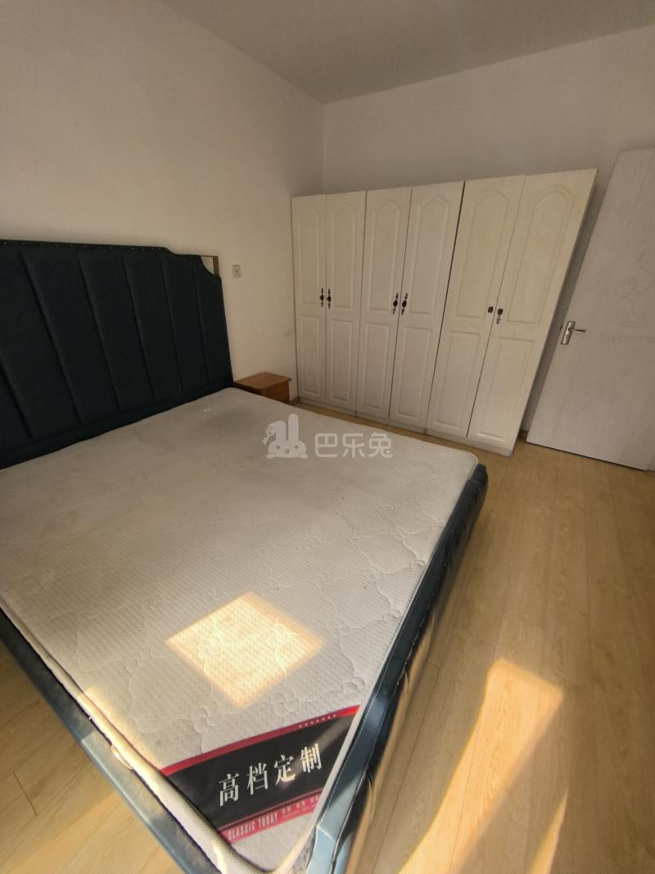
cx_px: 328
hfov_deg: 89.9
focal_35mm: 13
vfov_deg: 106.2
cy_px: 437
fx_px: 328
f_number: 2.2
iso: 64
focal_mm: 1.95
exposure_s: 1/100
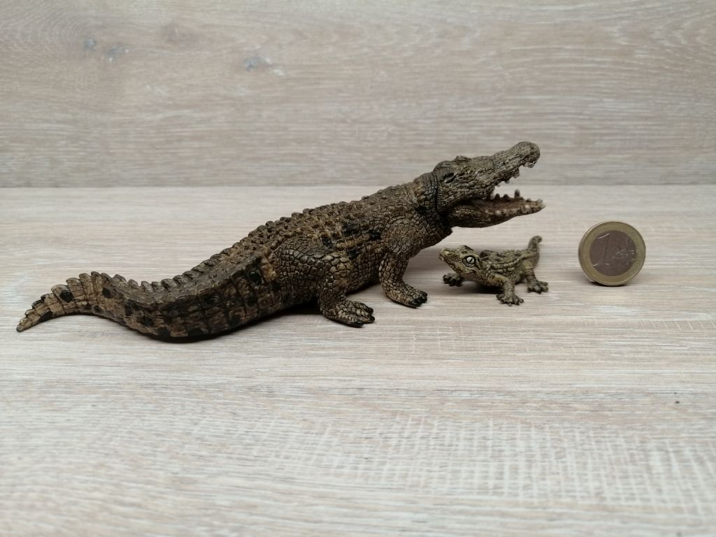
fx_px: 558
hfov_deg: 65.3
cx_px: 358
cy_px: 268
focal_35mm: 27
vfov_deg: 51.4
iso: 80
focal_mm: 3.95
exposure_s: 1/90
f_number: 1.8
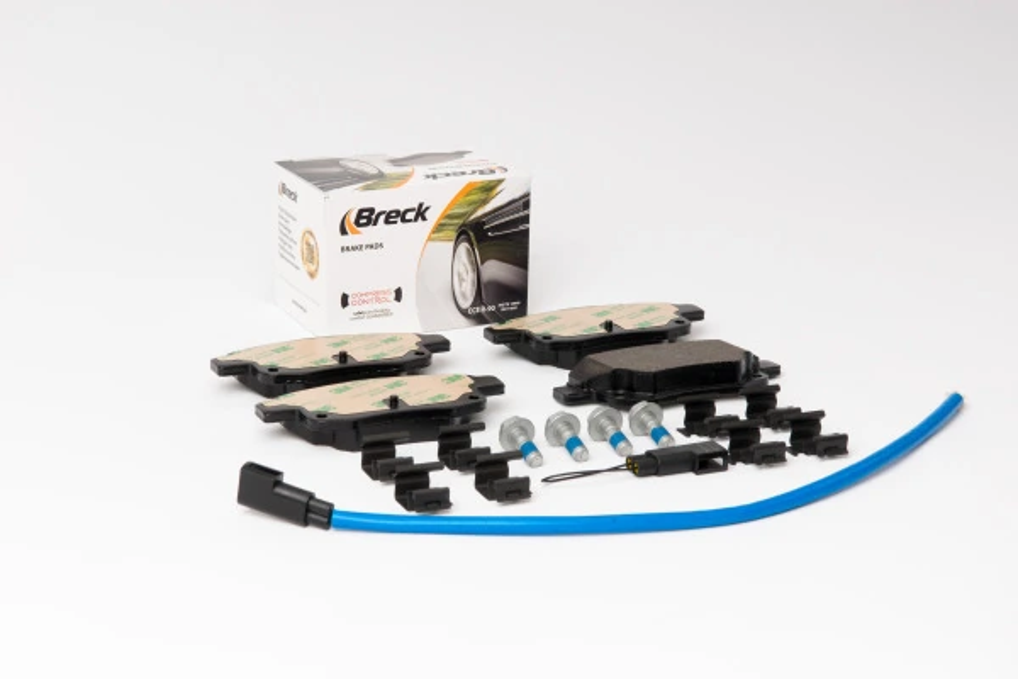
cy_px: 340
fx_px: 2545
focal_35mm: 90
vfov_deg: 15.2
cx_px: 509
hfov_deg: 22.6
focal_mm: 60
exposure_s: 1/200
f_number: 13
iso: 100
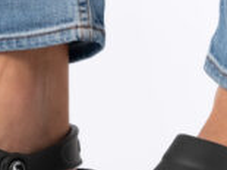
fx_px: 1710
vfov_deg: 5.7
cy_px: 112
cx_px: 83
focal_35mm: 261
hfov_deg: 7.6
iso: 1250
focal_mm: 70
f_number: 8
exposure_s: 1/200
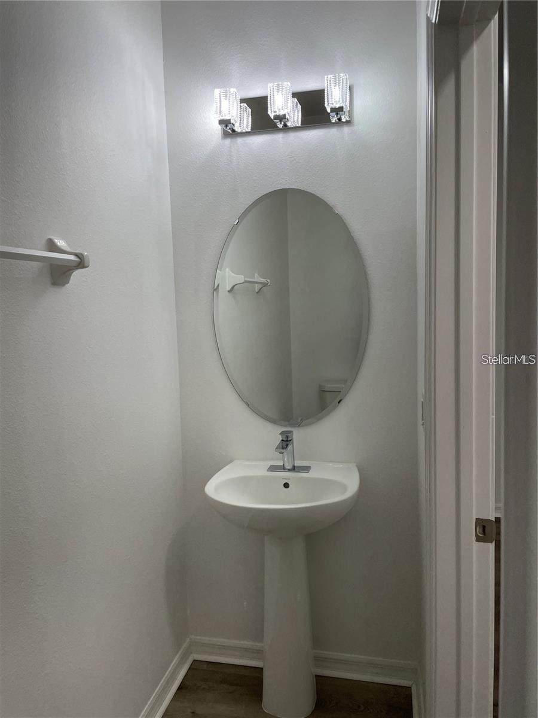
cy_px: 359
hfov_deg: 53.1
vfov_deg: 67.3
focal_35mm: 26
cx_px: 269
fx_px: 539
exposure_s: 1/120
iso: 100
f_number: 1.6
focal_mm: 4.2
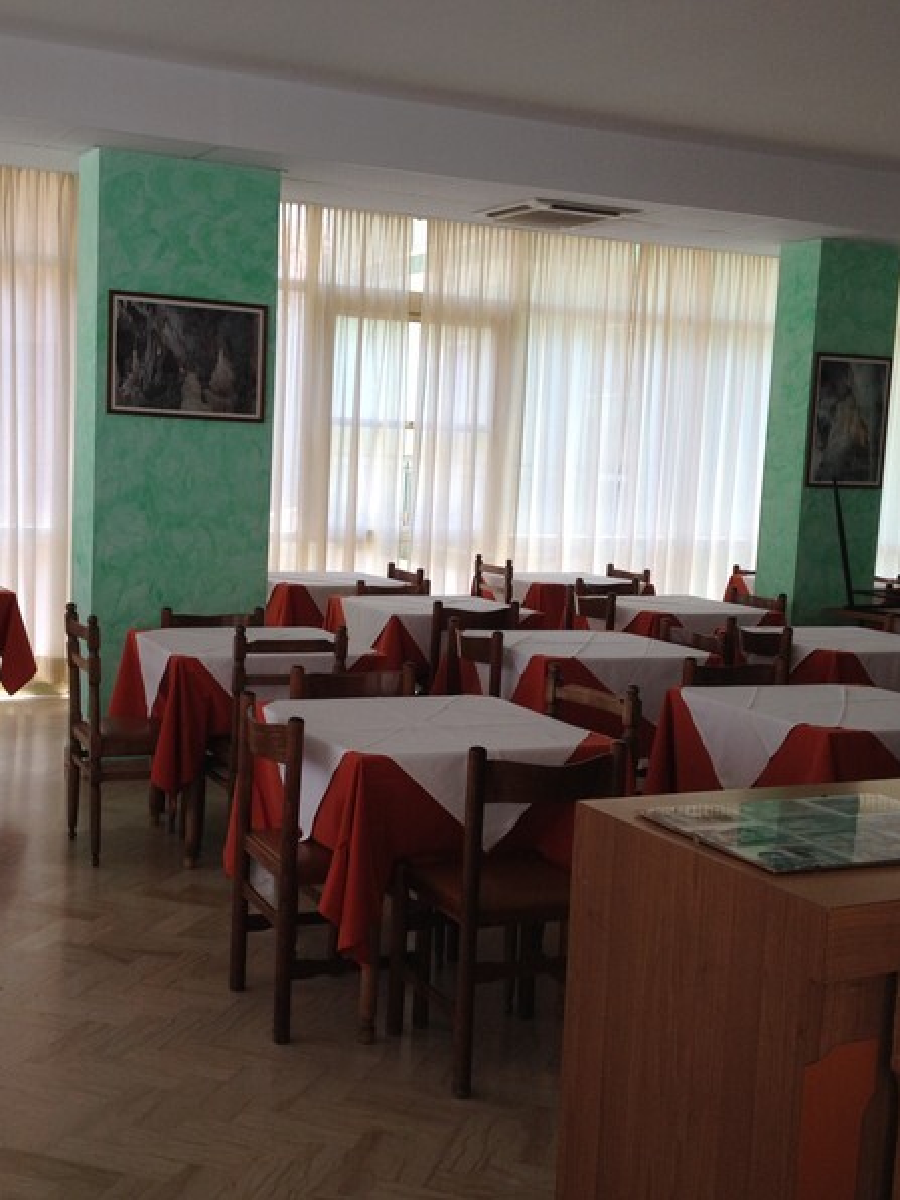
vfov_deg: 40.4
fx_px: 1629
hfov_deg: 30.9
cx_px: 403
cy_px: 602
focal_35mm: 47
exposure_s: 1/123
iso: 64
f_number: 2.4
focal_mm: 4.28
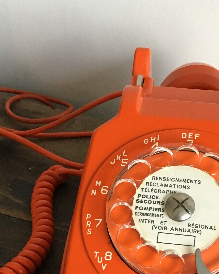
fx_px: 567
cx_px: 108
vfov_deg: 25.1
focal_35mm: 70
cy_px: 305
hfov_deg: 21.9
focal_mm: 4.15
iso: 200
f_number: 2.2
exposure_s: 1/33
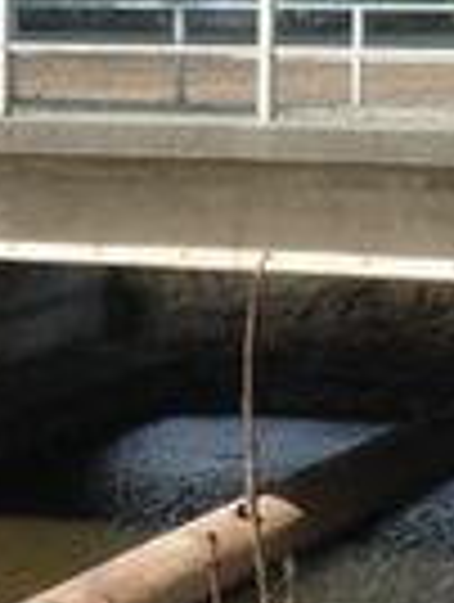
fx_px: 2737
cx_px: 351
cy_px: 281
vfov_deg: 12.6
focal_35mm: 157
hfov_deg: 9.5
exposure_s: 1/320
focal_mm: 6.1
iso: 64
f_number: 3.6
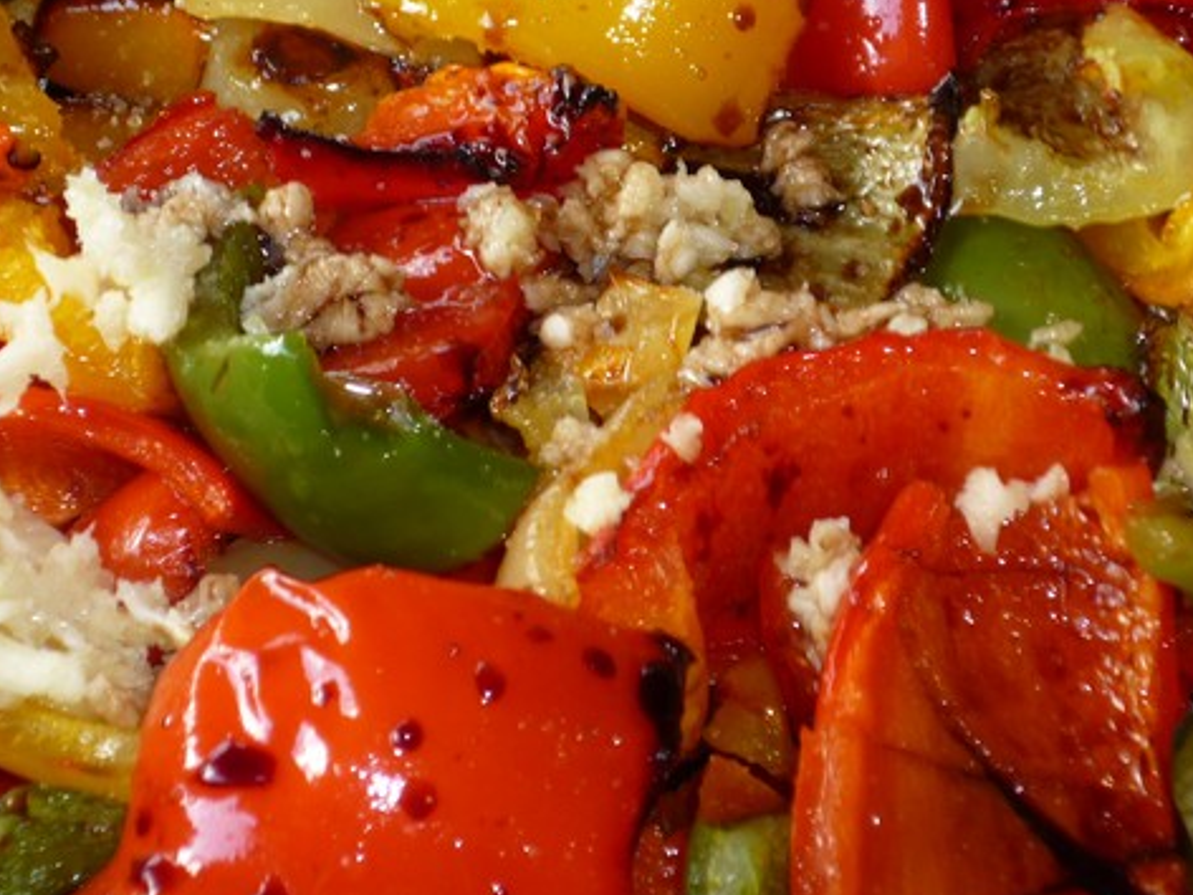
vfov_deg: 9.9
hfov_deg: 13.2
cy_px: 296
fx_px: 5135
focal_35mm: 149
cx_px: 518
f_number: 5.7
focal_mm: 15.3
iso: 100
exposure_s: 1/50
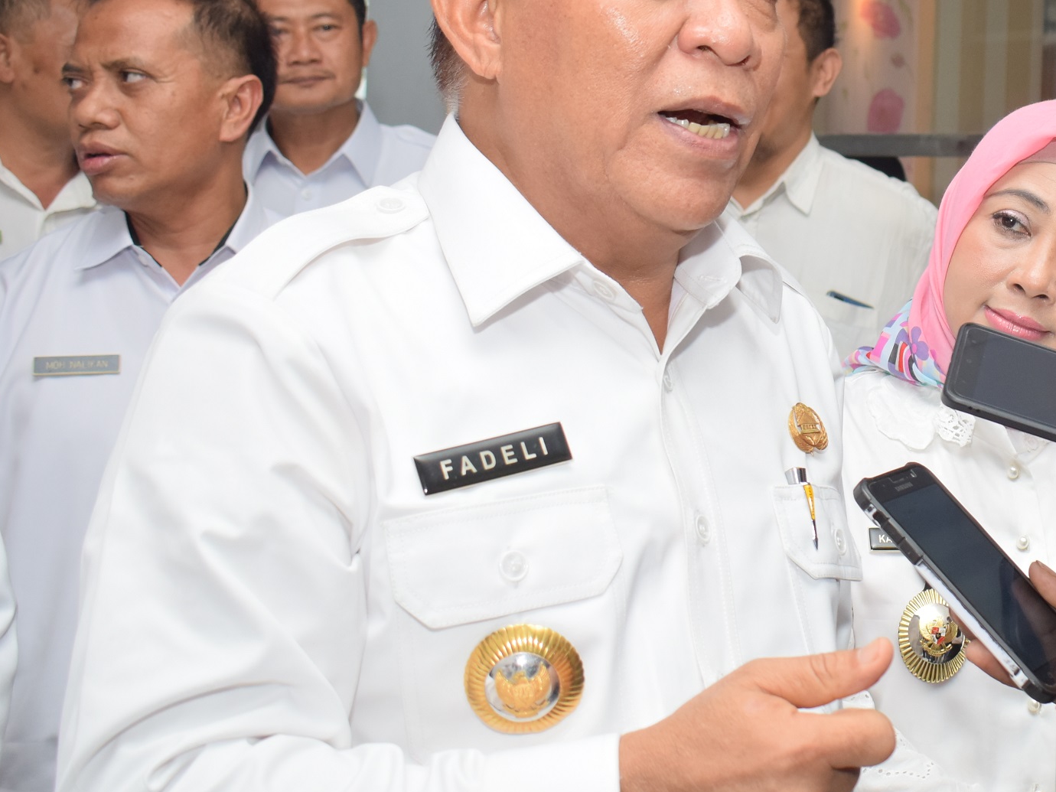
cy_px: 214
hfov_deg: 27.1
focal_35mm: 69
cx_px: 958
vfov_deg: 21.2
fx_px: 2105
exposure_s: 1/160
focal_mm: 22
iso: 400
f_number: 4
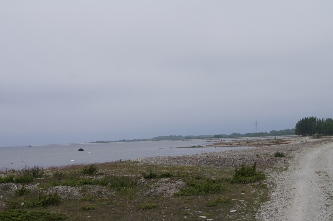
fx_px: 416
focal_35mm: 45
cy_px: 110
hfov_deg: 43.6
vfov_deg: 29.8
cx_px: 166
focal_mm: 30
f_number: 6.3
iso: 100
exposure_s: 1/640
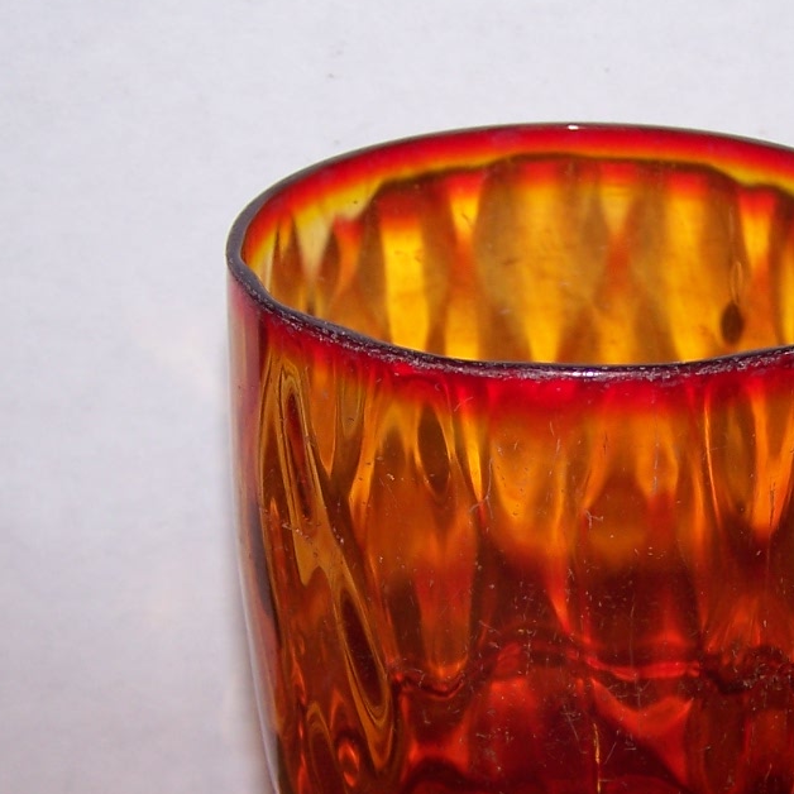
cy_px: 617
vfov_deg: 20.7
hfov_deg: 20.8
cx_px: 556
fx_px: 2154
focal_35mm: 83
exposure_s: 1/60
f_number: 2.8
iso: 80
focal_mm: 6.3
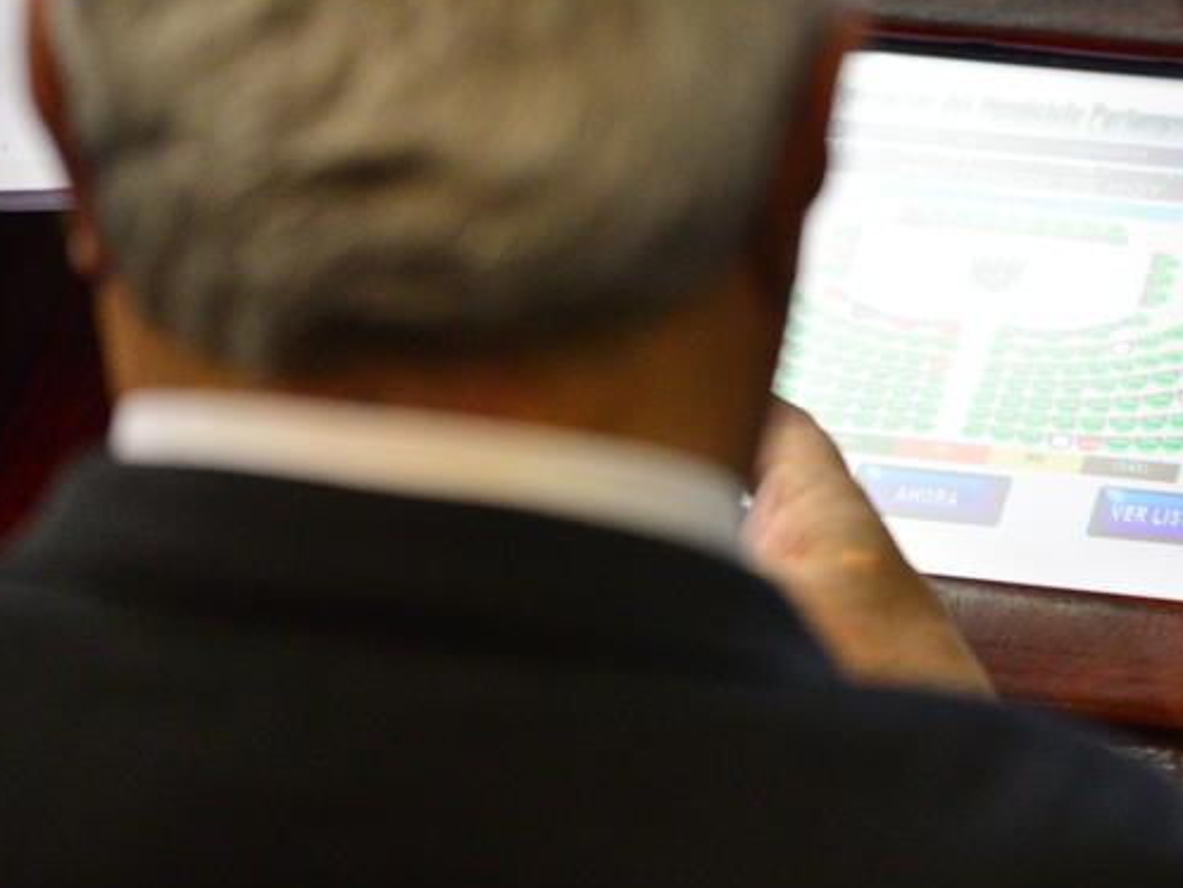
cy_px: 334
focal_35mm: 364
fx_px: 12443
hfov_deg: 5.4
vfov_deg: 4.1
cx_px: 933
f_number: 2.8
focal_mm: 200
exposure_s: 1/100
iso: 3200
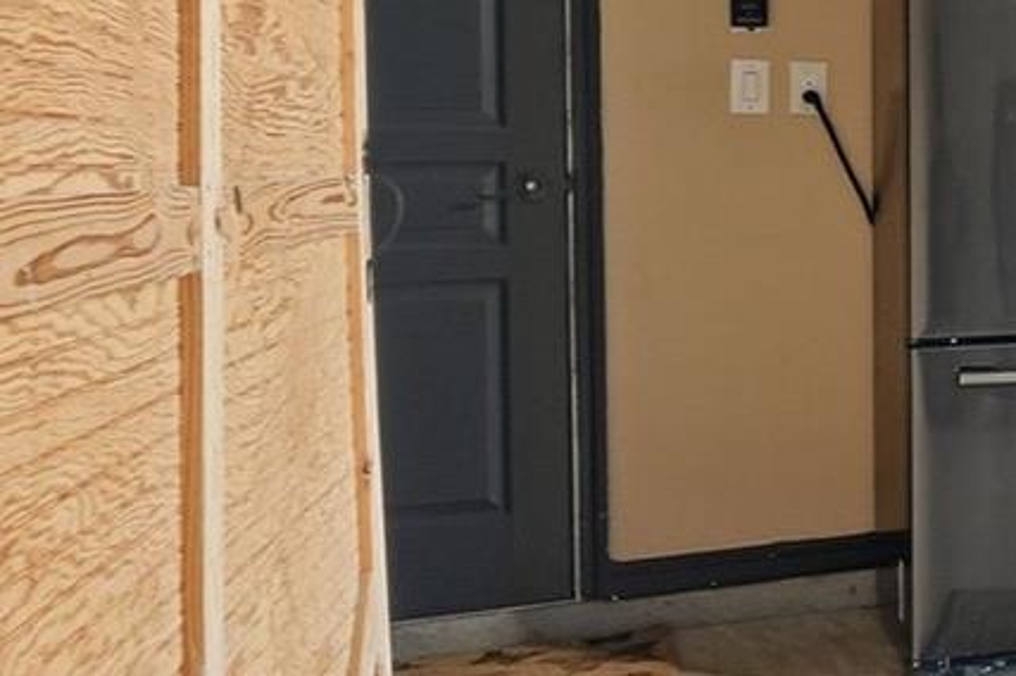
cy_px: 158
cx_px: 1751
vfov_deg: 21.7
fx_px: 1745
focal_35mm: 62
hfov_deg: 22.3
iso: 500
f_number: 8
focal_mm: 16.5
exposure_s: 1/40
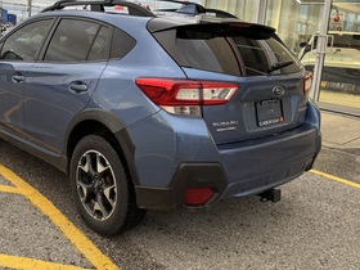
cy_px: 97
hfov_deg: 47.3
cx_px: 129
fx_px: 406
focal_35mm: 39
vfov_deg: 36.6
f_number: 1.6
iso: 125
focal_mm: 5.96
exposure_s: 1/121
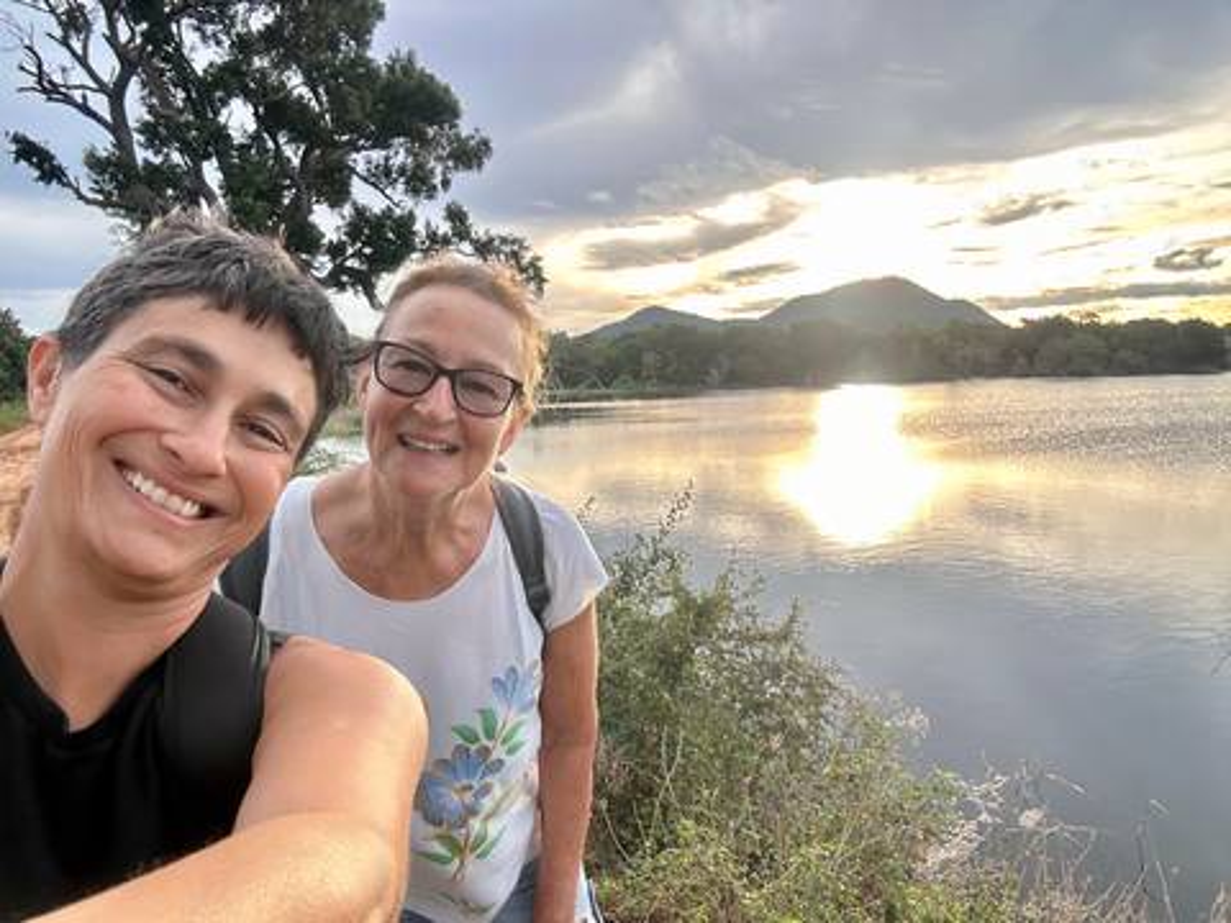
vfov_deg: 58.9
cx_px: 616
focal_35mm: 23
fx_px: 818
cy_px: 462
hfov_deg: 73.9
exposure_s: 1/121
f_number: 1.9
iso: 40
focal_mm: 2.69
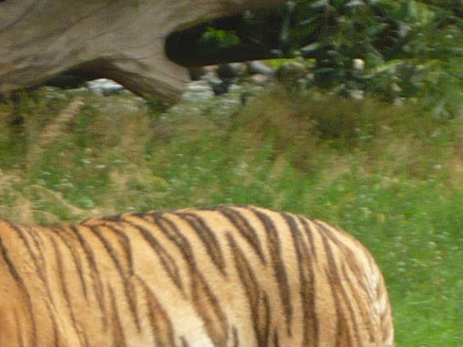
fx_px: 6218
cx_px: 8
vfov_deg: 3.2
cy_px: 389
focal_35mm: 465
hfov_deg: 4.3
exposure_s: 1/60
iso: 125
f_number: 5.1
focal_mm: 16.5
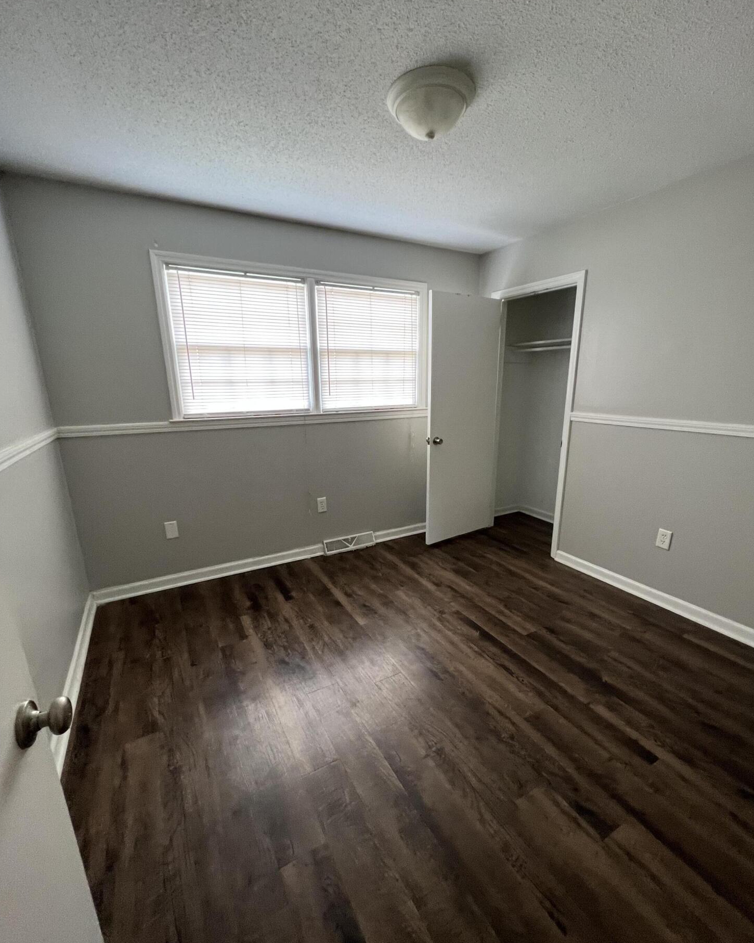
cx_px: 382
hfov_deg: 88.0
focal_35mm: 14
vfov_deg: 100.7
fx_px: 391
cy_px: 488
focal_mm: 1.57
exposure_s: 1/86
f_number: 1.8
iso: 250
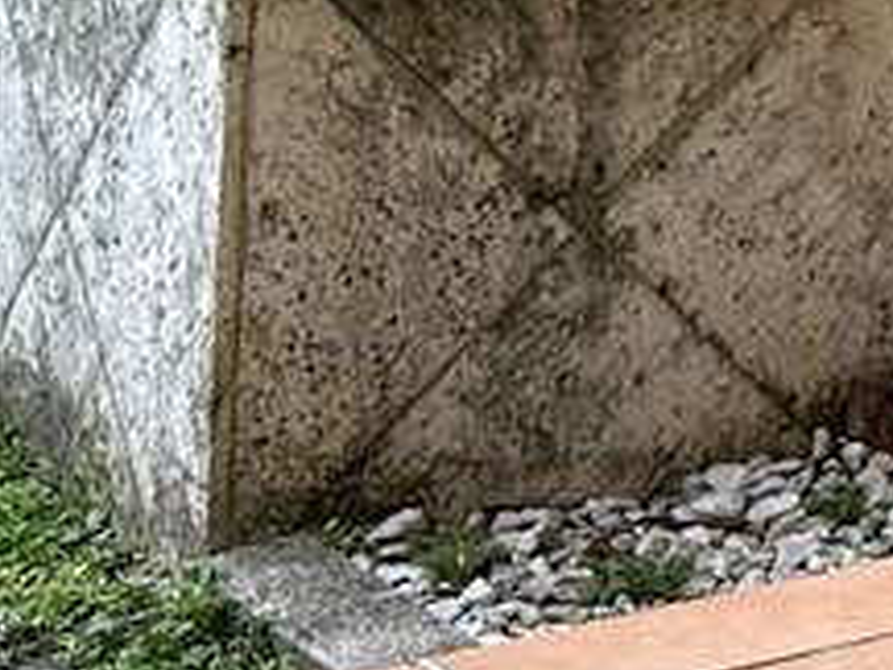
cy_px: -513
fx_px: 4592
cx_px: 2572
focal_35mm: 178
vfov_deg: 8.1
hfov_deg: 9.2
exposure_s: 1/541
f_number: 1.78
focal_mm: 6.86
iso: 80
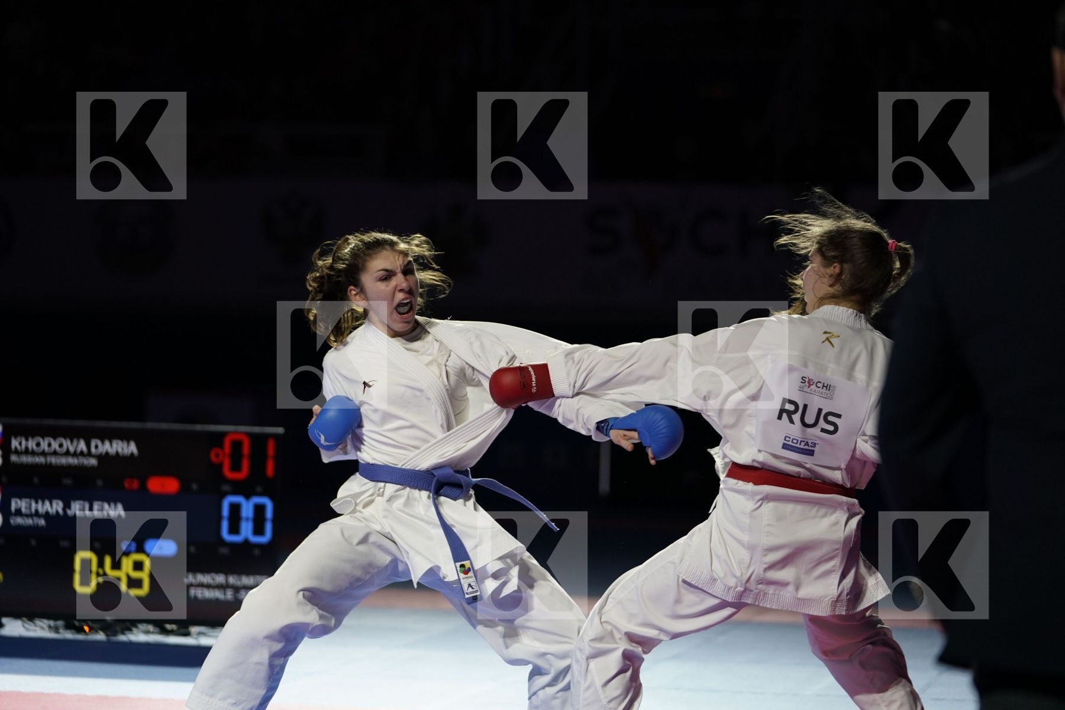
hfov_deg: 17.3
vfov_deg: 11.6
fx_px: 3491
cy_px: 355
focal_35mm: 118
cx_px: 532
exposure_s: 1/1000
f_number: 2.8
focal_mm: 118
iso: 1250
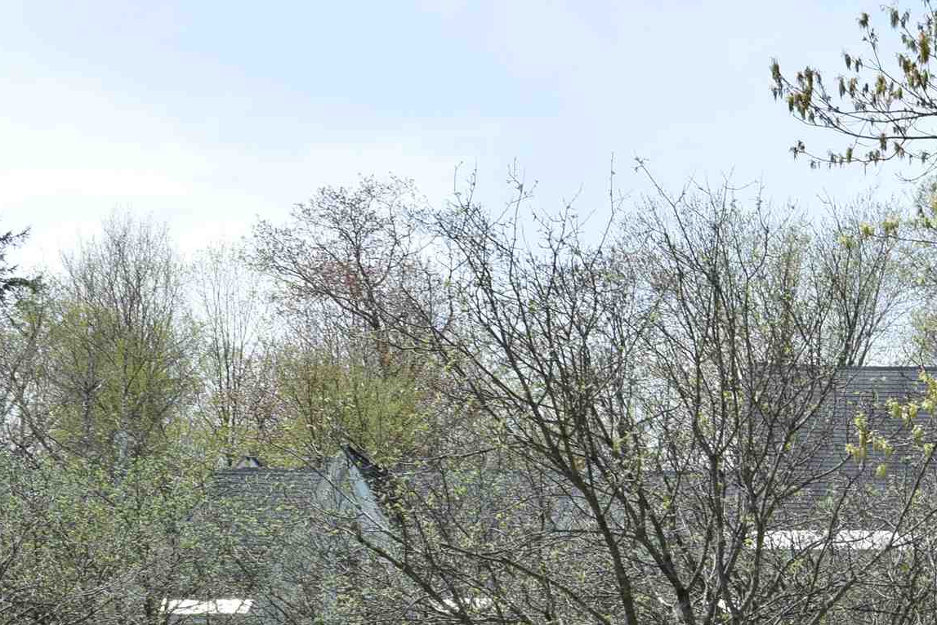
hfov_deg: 22.6
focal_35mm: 84
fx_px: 2195
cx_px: 1055
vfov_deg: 15.6
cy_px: 744
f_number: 9
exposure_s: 1/320
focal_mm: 21
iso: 200
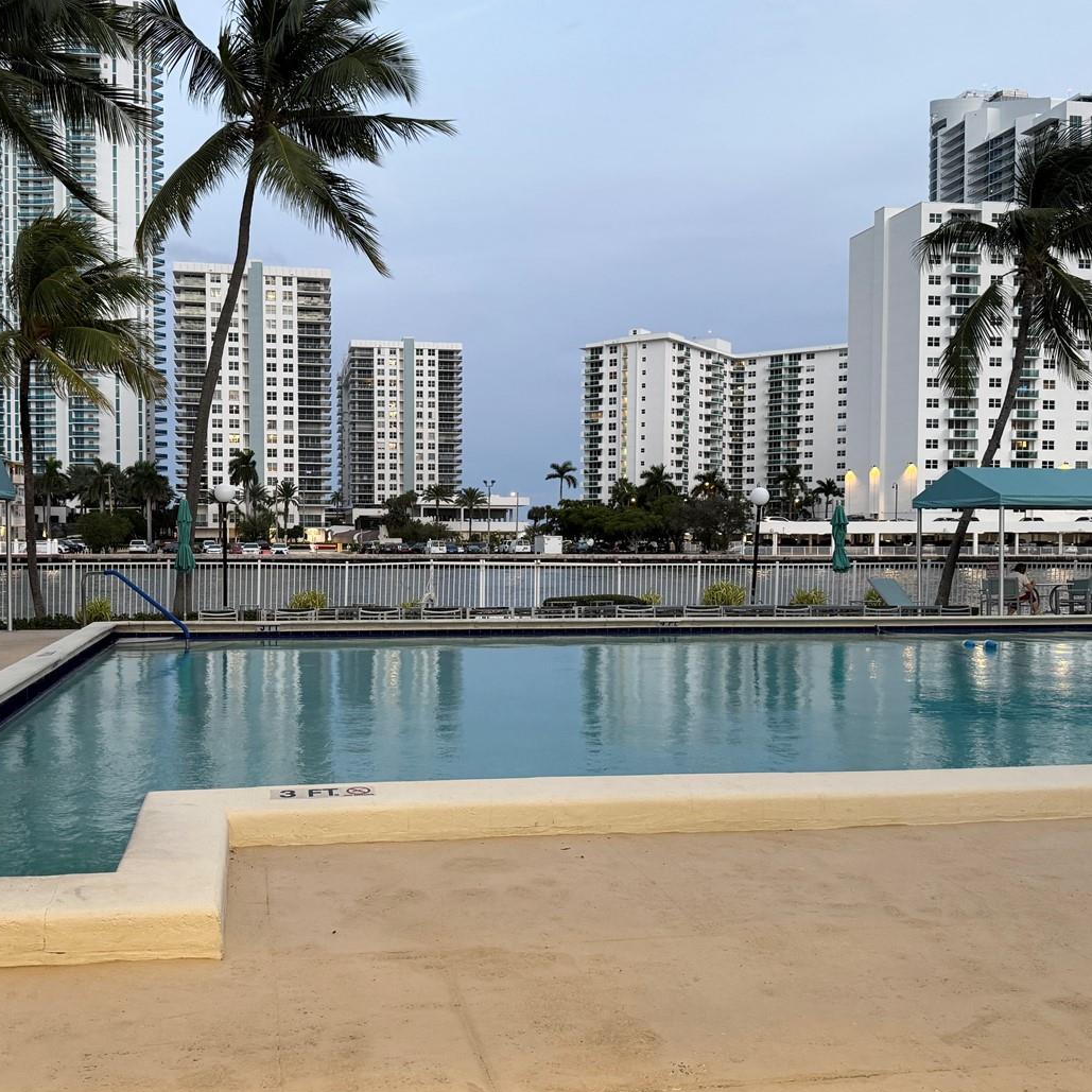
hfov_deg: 49.6
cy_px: 560
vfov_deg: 49.7
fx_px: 1178
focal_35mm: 33
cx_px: 467
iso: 250
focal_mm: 6.76
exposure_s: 1/60
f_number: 1.78
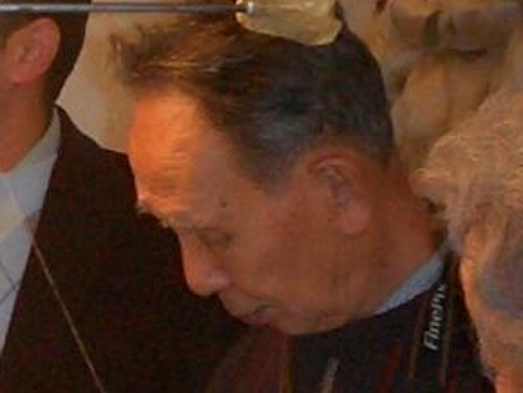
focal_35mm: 164
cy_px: 368
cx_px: -396
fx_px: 2479
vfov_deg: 9.0
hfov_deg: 11.3
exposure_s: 1/40
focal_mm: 5.6
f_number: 3.5
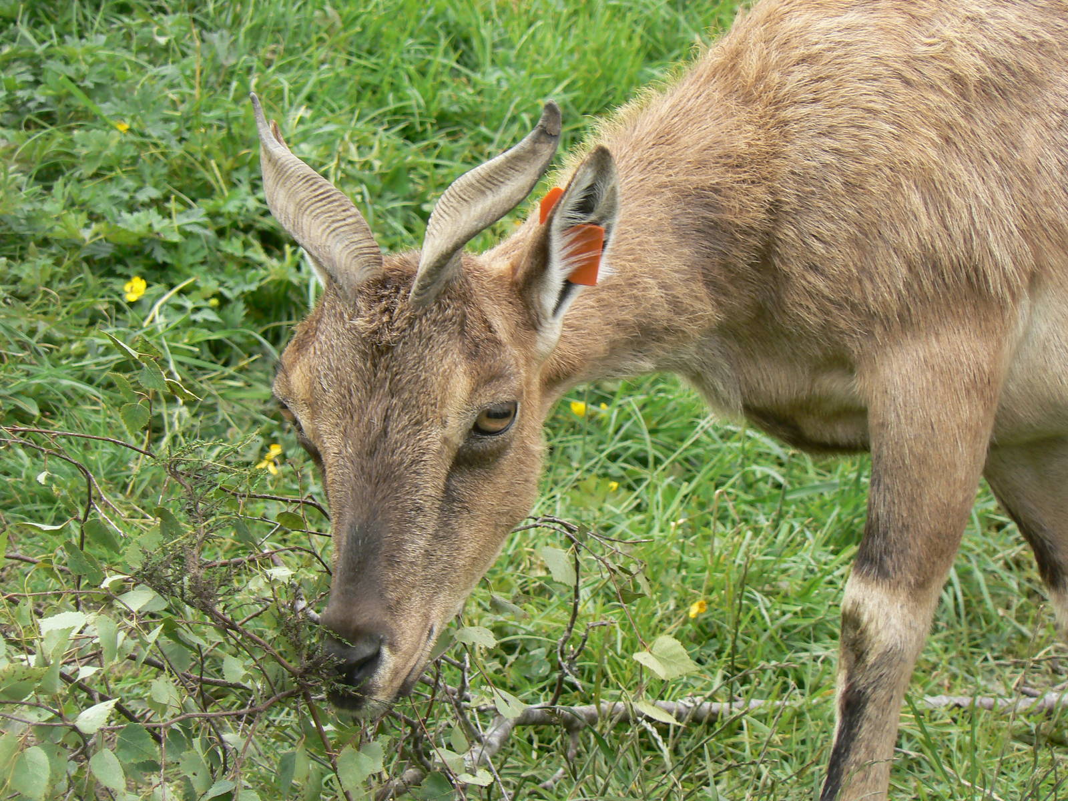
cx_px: 534
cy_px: 400
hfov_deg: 6.9
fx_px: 8855
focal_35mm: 287
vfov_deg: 5.2
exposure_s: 1/160
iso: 100
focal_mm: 47.8
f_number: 5.6
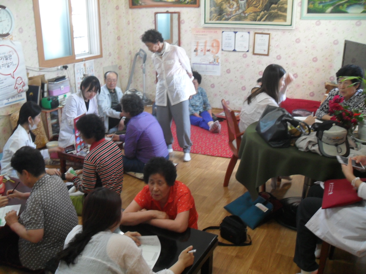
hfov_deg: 52.6
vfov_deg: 40.7
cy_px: 137
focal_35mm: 35
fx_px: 370
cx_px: 183
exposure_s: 1/30
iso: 160
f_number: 2.8
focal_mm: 6.2
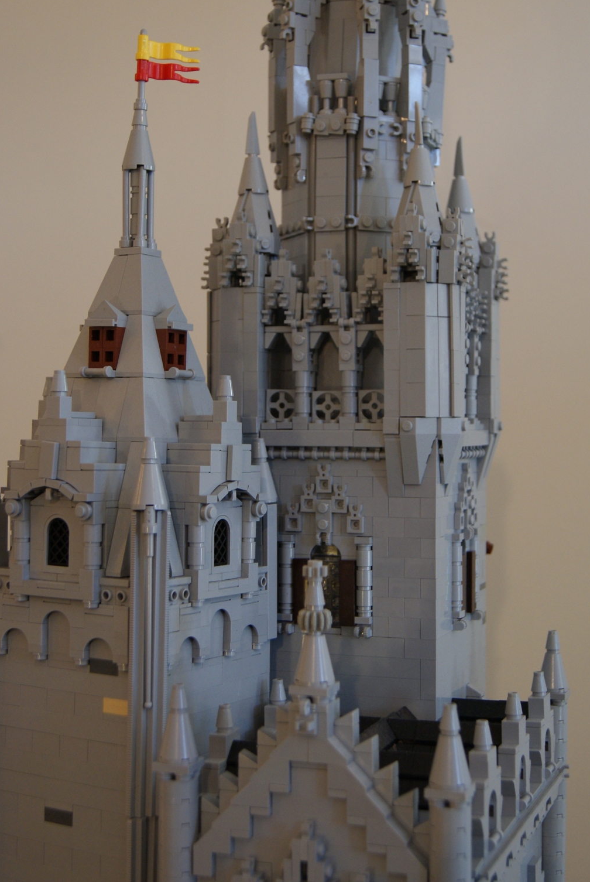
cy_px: 387
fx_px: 1324
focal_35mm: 54
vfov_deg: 36.8
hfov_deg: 25.1
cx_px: 331
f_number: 4.5
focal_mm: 28
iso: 320
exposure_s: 1/50
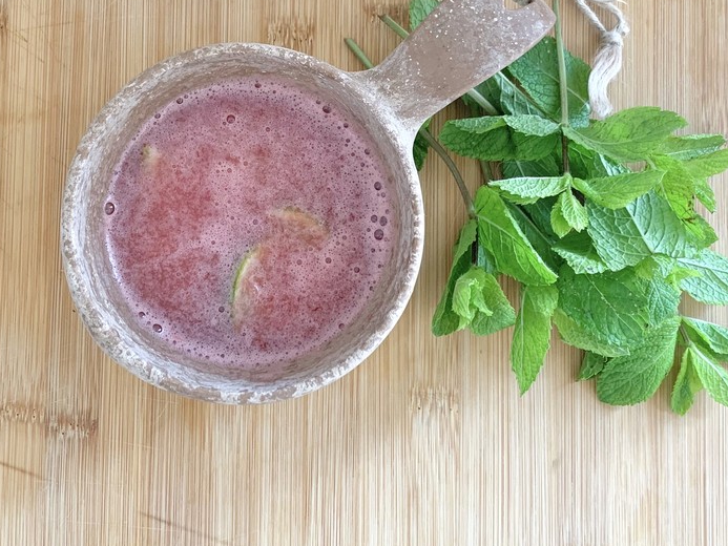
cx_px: 345
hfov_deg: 39.6
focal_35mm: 48
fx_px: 1010
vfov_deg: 29.9
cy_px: 156
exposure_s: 1/60
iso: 125
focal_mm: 4.25
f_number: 1.8
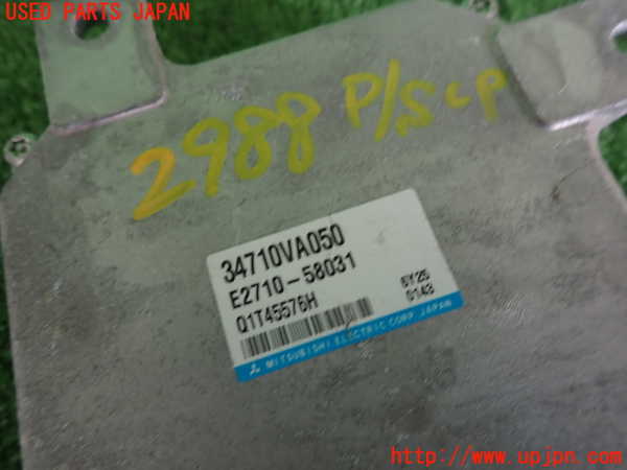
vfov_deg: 54.9
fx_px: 453
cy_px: 235
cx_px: 314
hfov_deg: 69.4
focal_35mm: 25
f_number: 2
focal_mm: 4.5
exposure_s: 1/60
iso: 125
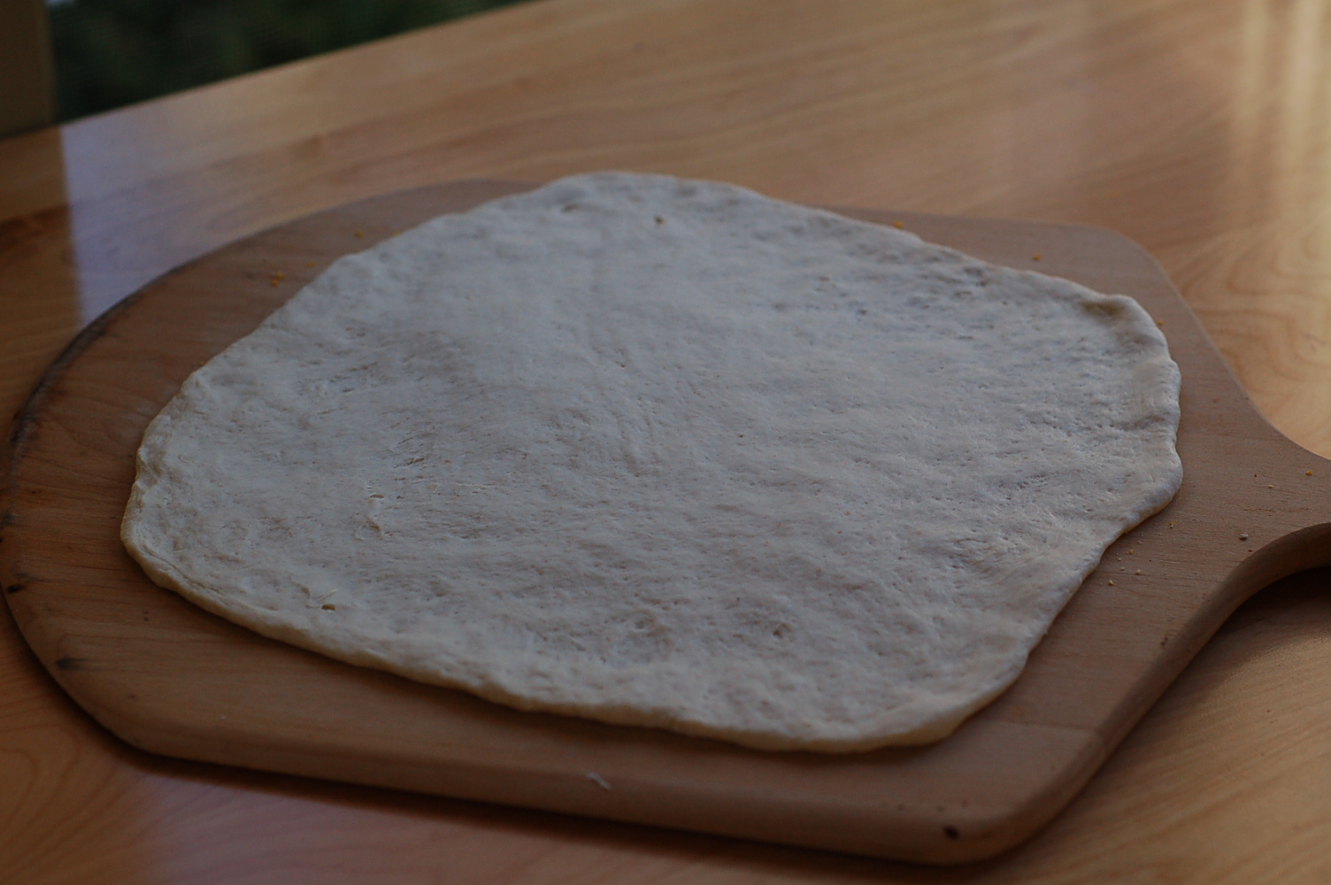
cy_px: 442
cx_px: 666
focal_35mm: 75
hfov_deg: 27.0
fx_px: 2770
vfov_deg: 18.1
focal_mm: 50
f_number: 3.5
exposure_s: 1/320
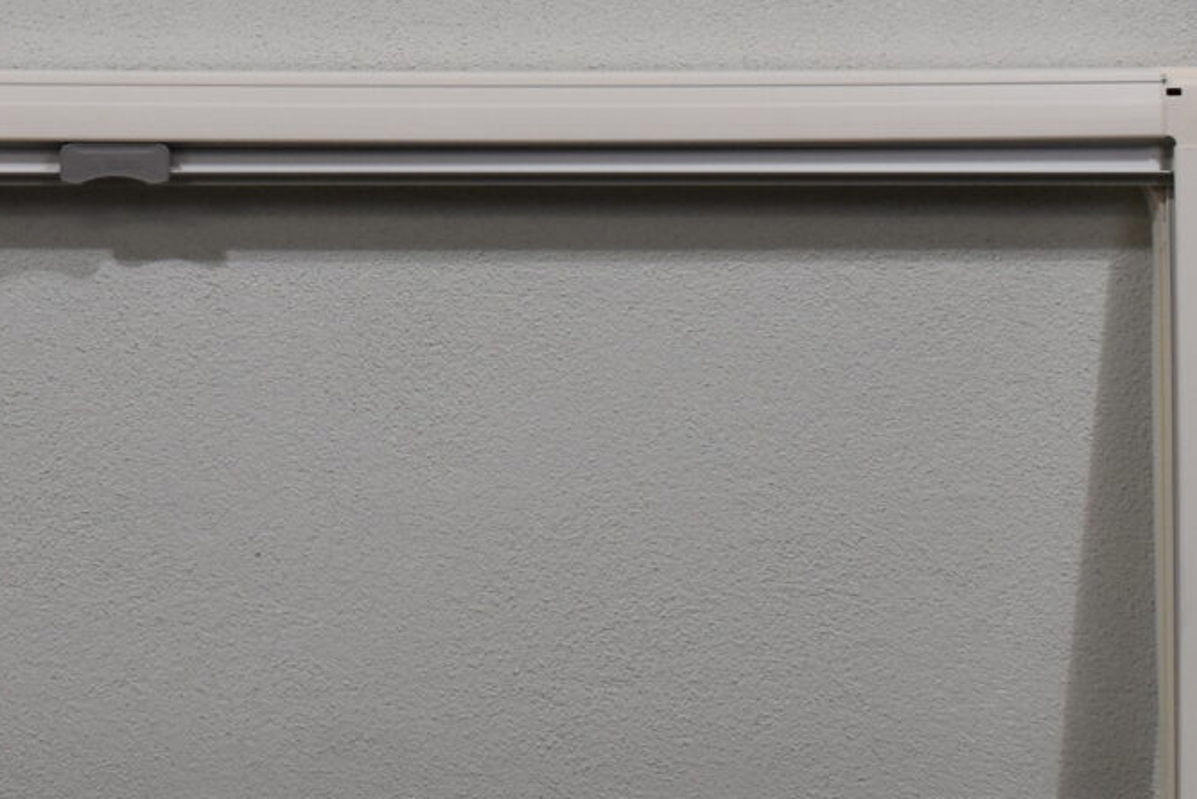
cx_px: 154
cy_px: 162
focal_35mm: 121
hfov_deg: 16.7
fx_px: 4021
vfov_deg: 11.3
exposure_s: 1/125
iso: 250
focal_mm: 21
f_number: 5.6
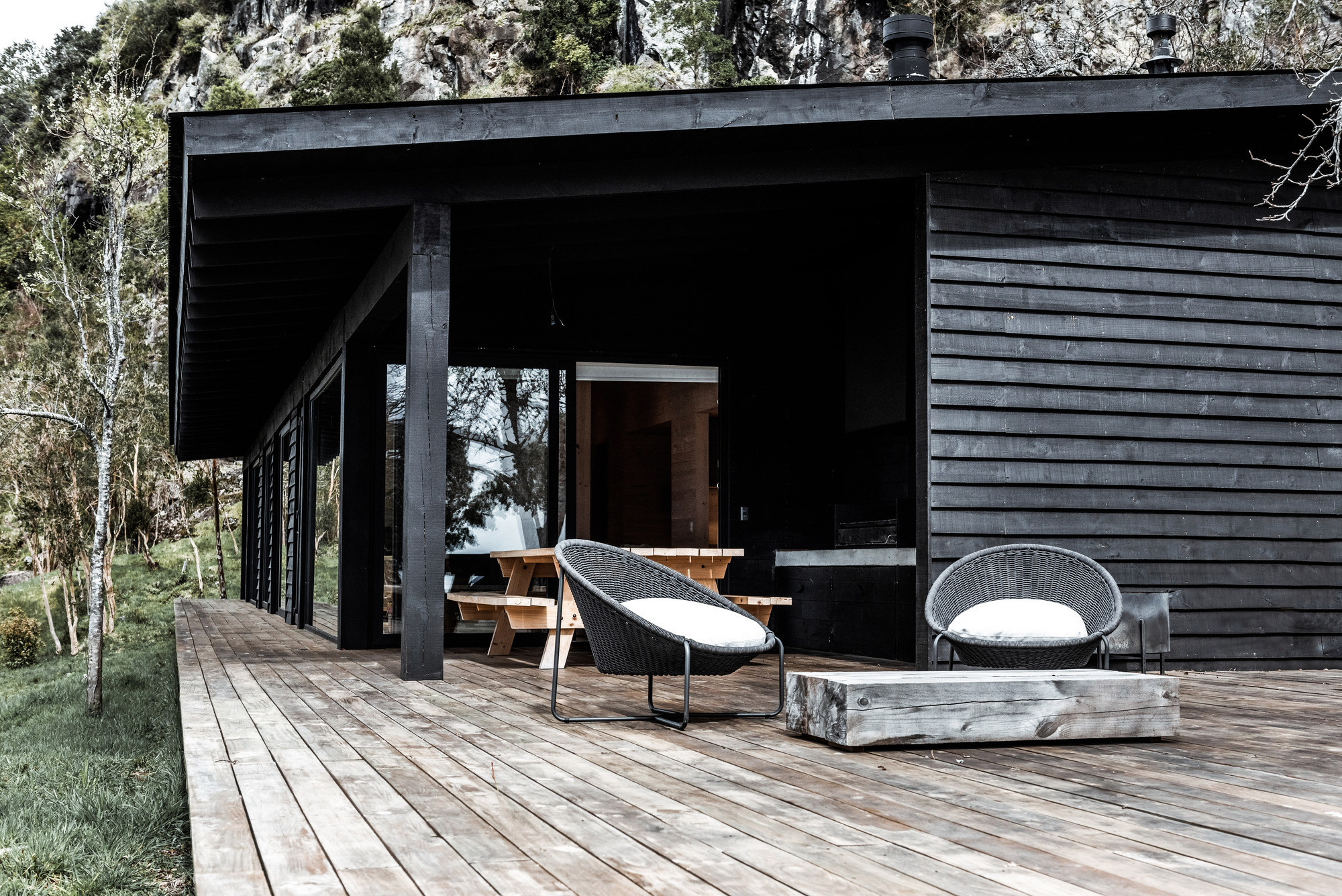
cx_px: 671
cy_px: 448
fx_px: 1678
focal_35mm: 45
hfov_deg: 43.6
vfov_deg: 29.9
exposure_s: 1/400
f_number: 6.3
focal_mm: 45
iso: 500
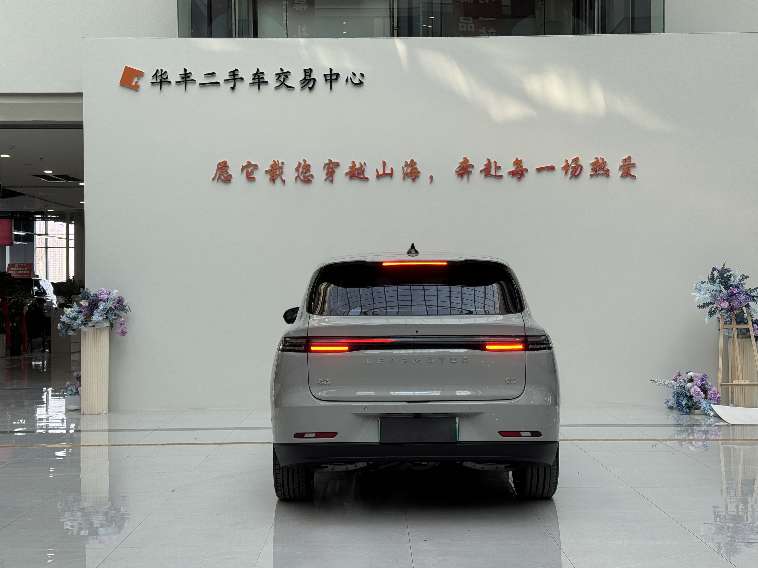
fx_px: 1051
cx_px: 379
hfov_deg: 39.7
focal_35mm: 48
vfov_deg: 30.3
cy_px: 284
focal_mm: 6.76
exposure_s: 1/430
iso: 64
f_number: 1.78
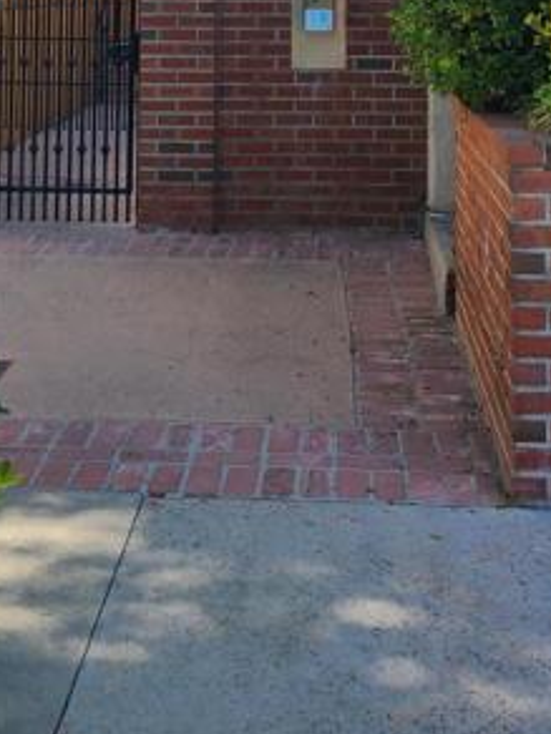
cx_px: 309
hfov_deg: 25.6
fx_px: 1210
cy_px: -30
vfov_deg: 30.9
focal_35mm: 57
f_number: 1.8
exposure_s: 1/932
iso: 40
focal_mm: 5.4
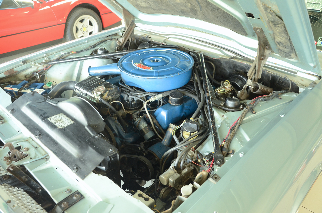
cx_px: 161
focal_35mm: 32
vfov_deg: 41.5
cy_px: 106
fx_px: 281
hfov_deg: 59.6
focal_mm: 21
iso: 1000
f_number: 3.8
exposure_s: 1/13
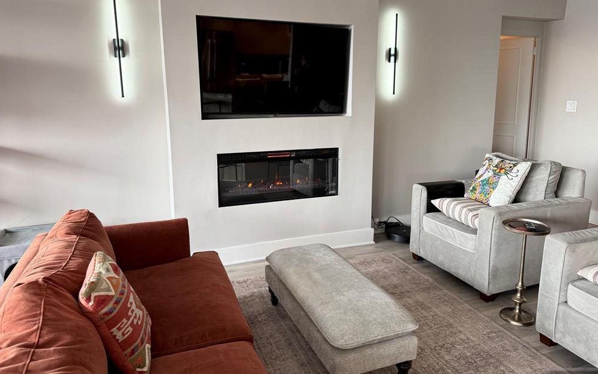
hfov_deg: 70.4
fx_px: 424
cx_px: 301
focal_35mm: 26
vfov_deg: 47.5
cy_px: 167
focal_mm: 6.76
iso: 200
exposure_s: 1/60
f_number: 1.78
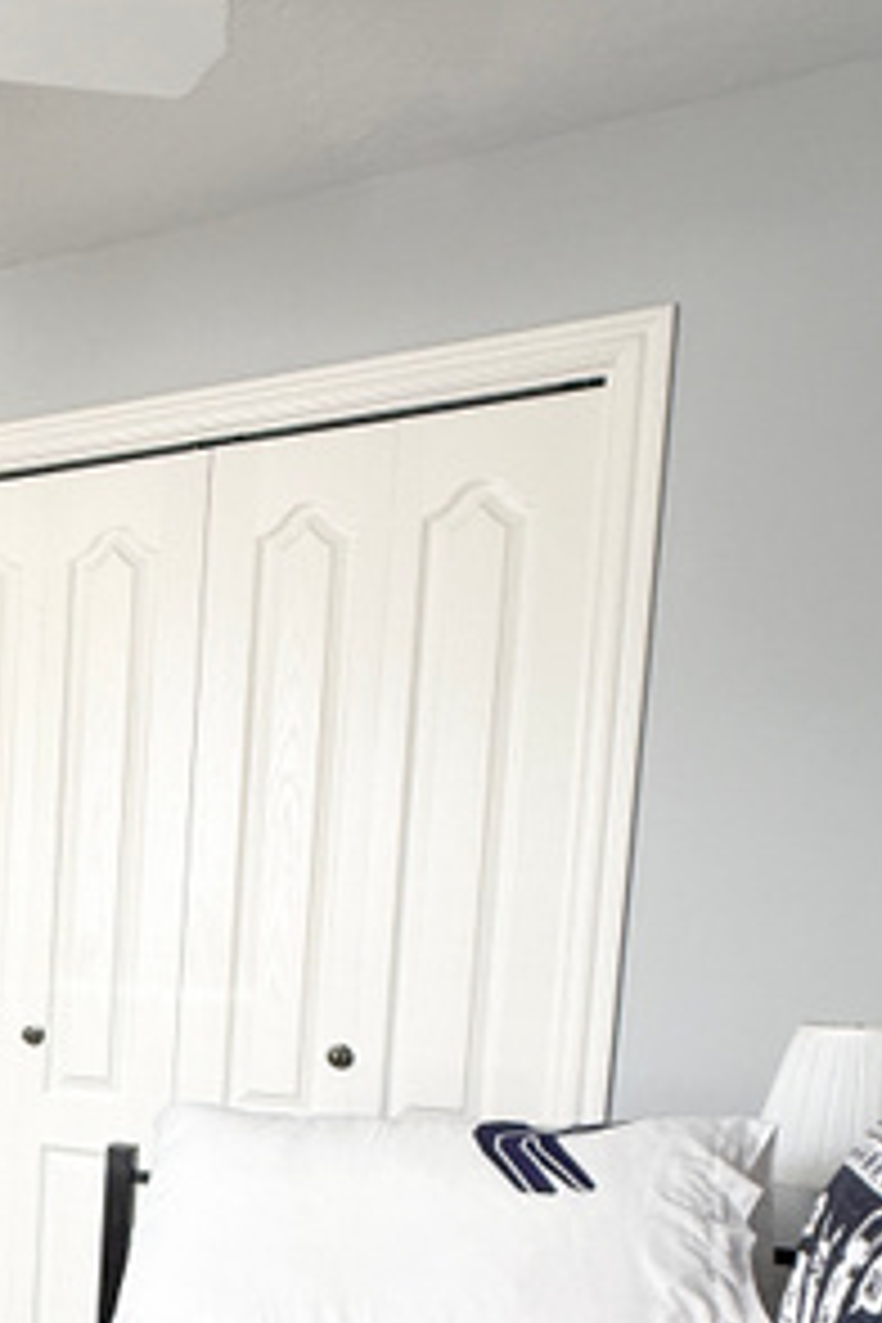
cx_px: -324
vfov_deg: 48.2
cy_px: 1035
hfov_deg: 27.8
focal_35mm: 38
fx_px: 1396
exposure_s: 1/99
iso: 125
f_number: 2.2
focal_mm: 2.22
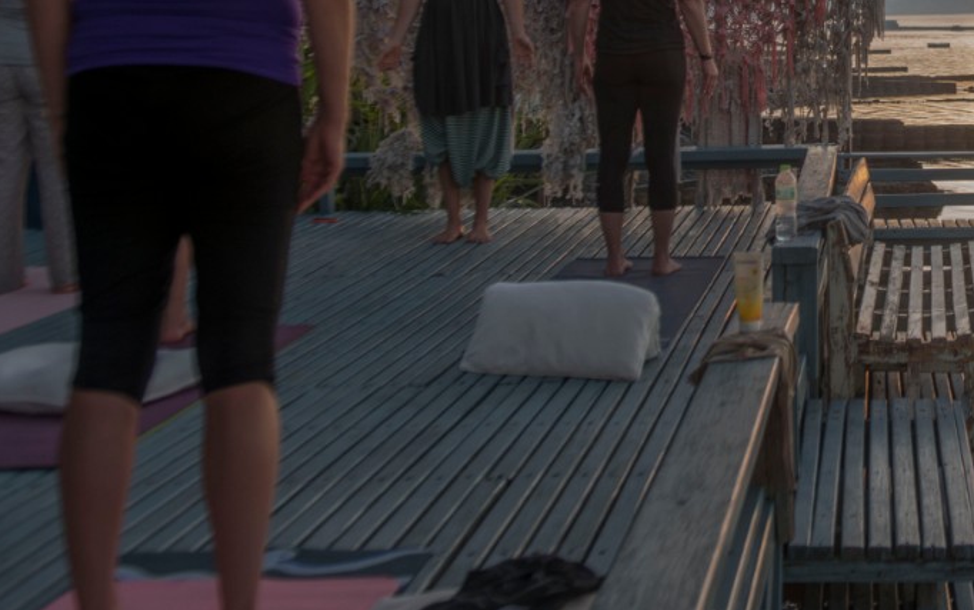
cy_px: 4
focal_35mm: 65
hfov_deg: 30.0
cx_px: 905
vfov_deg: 19.5
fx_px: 1726
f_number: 3.5
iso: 200
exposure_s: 1/60
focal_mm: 29
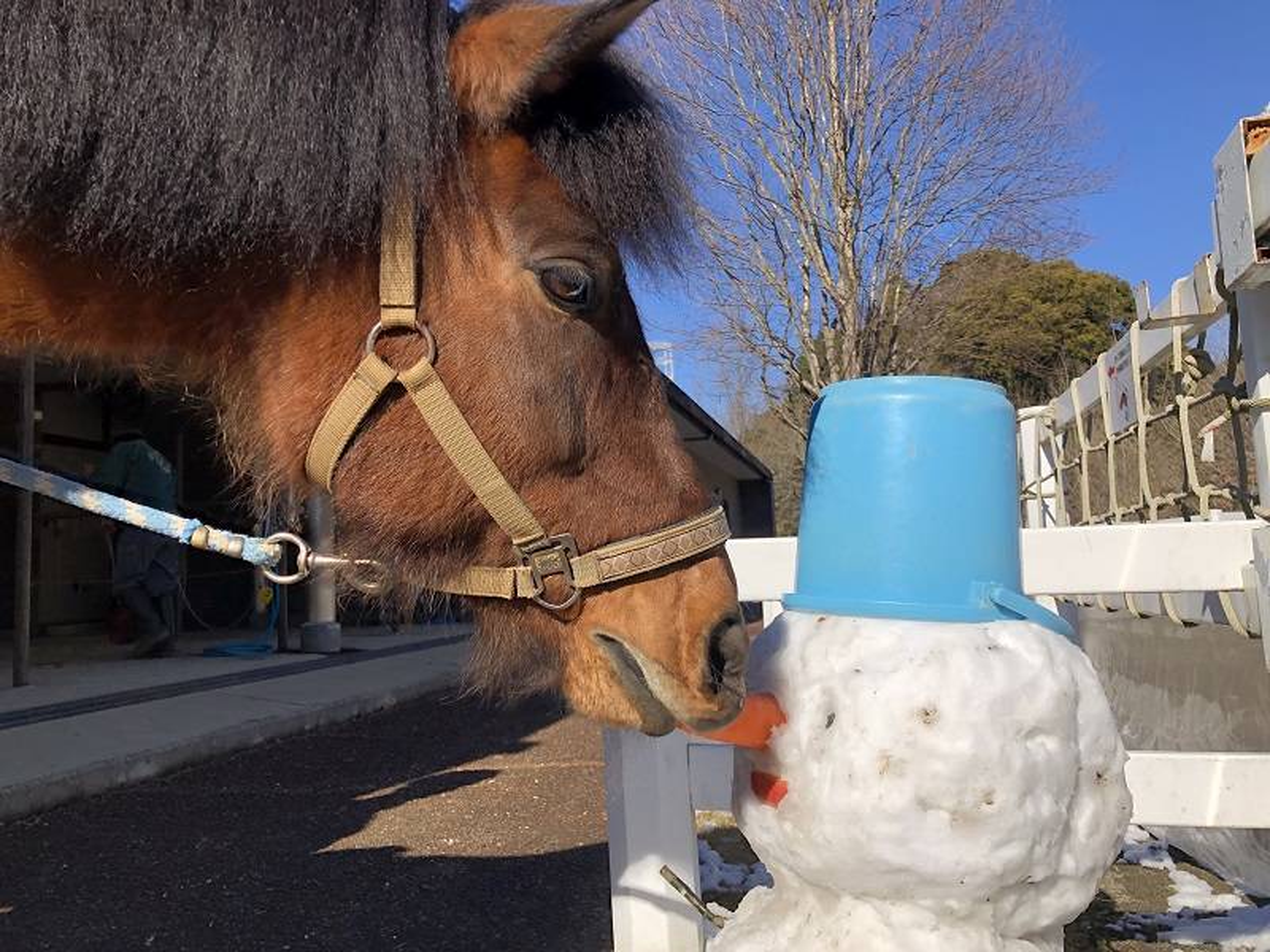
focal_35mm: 28
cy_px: 476
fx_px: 1027
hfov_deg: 63.4
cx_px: 635
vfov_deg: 49.7
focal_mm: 4
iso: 20
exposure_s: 1/2288
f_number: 1.8
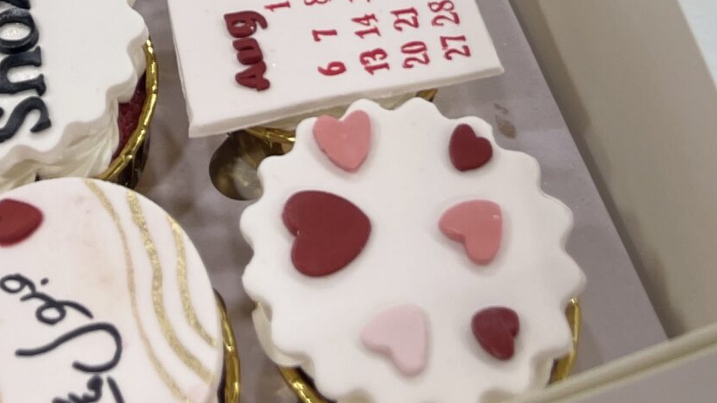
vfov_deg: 12.0
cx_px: 145
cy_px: -465
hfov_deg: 24.1
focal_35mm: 87
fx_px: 1654
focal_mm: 5.1
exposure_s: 1/100
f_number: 1.6
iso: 50
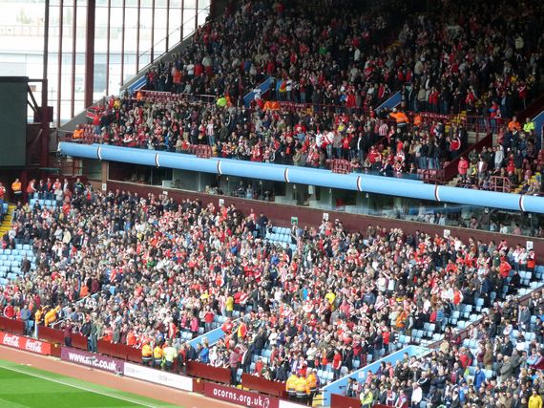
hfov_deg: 10.5
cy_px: 204
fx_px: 2953
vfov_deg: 7.9
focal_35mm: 188
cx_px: 272
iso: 400
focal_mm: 33.5
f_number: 3.7
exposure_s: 1/500
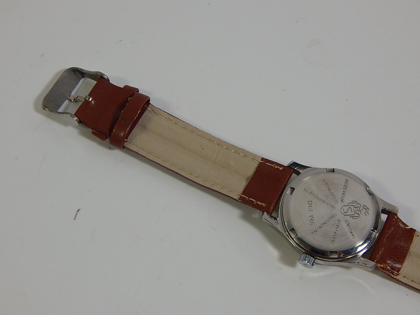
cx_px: 210
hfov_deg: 31.7
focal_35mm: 61
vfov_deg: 24.0
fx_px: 740
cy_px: 158
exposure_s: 1/50
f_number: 4
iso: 125
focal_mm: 10.9
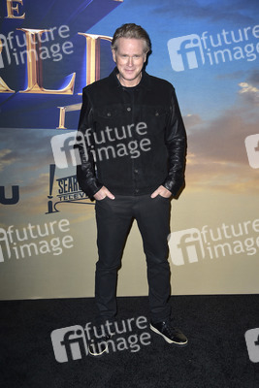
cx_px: 130
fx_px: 474
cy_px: 194
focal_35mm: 44
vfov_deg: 44.5
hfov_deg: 30.5
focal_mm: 44
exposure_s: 1/250
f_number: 6.3
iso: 320
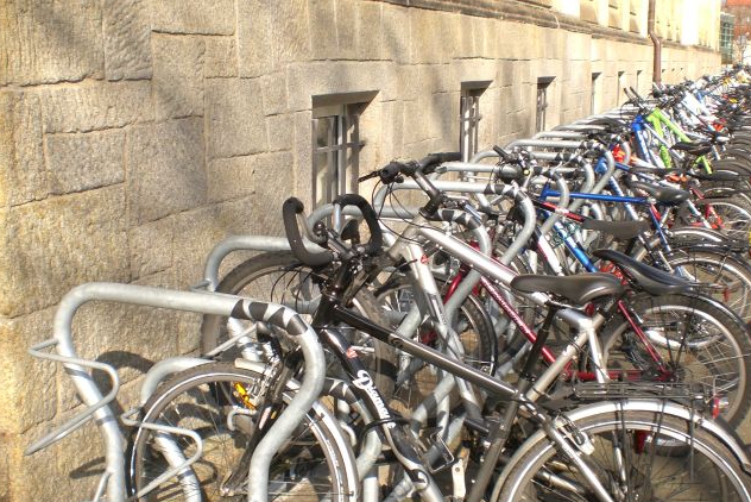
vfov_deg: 27.0
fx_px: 1043
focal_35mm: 50
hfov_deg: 39.6
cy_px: 300
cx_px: 404
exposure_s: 1/250
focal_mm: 6.3
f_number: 4.4
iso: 50
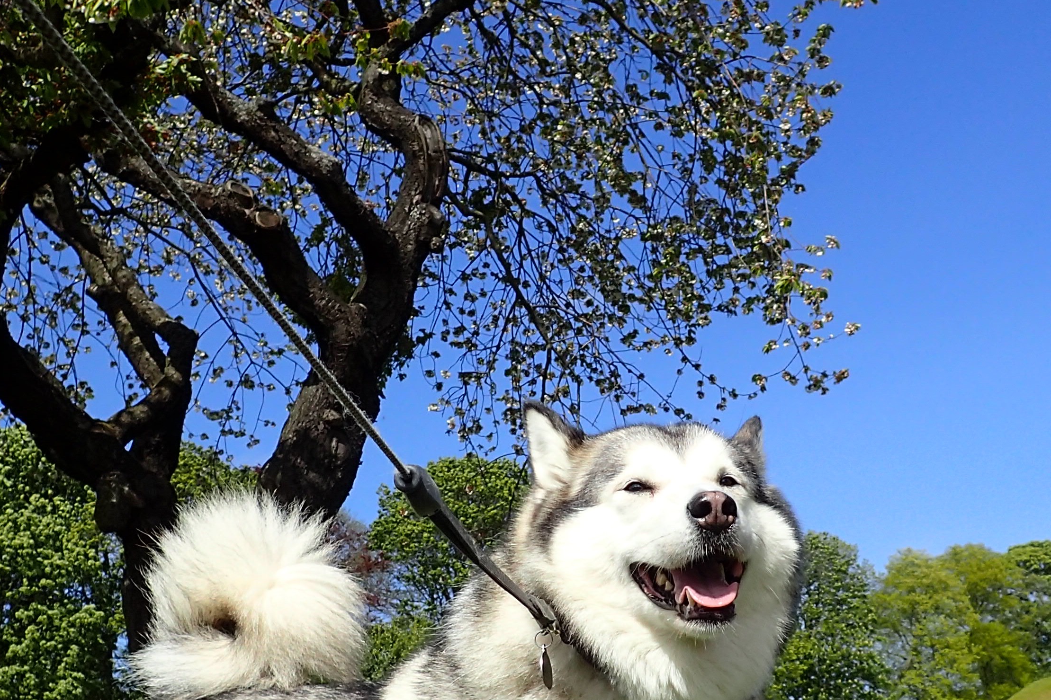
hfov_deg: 36.7
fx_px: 1576
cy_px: 521
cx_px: 641
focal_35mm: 54
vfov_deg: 24.8
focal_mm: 4.5
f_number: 8
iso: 100
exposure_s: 1/200
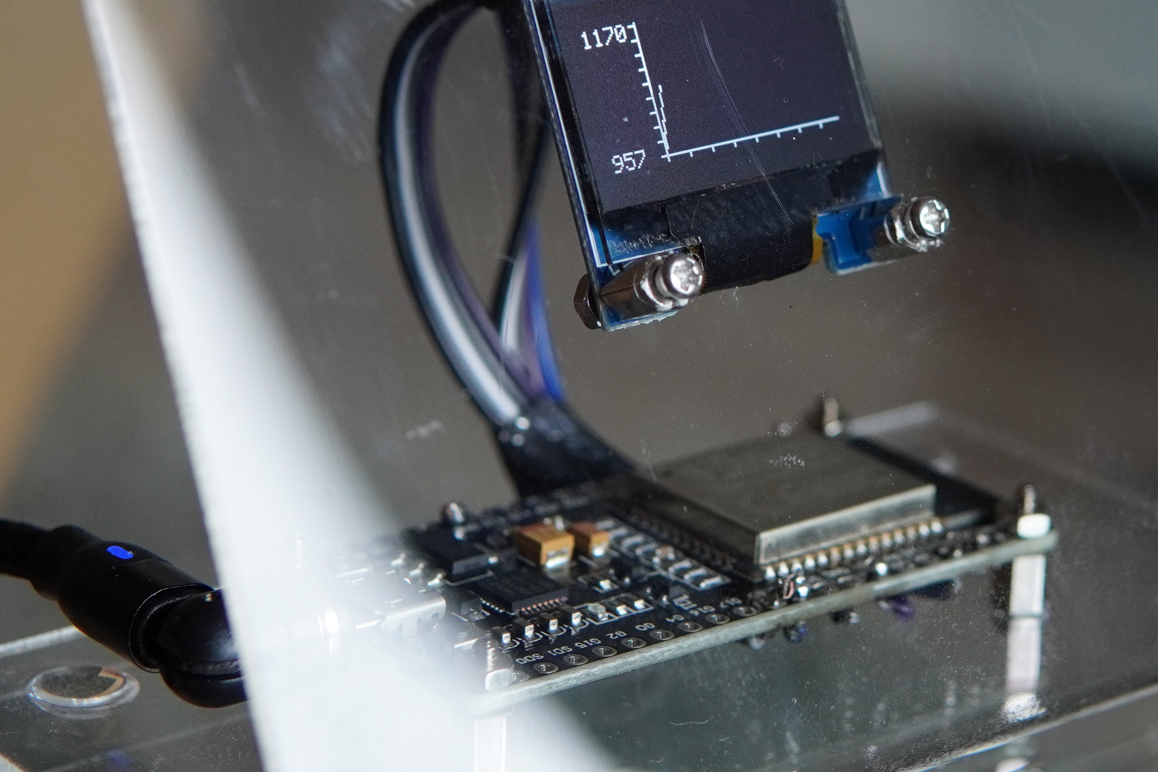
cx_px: 893
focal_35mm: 108
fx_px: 3474
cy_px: 96
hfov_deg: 18.8
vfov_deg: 12.6
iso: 640
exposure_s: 1/60
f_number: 4
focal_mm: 30
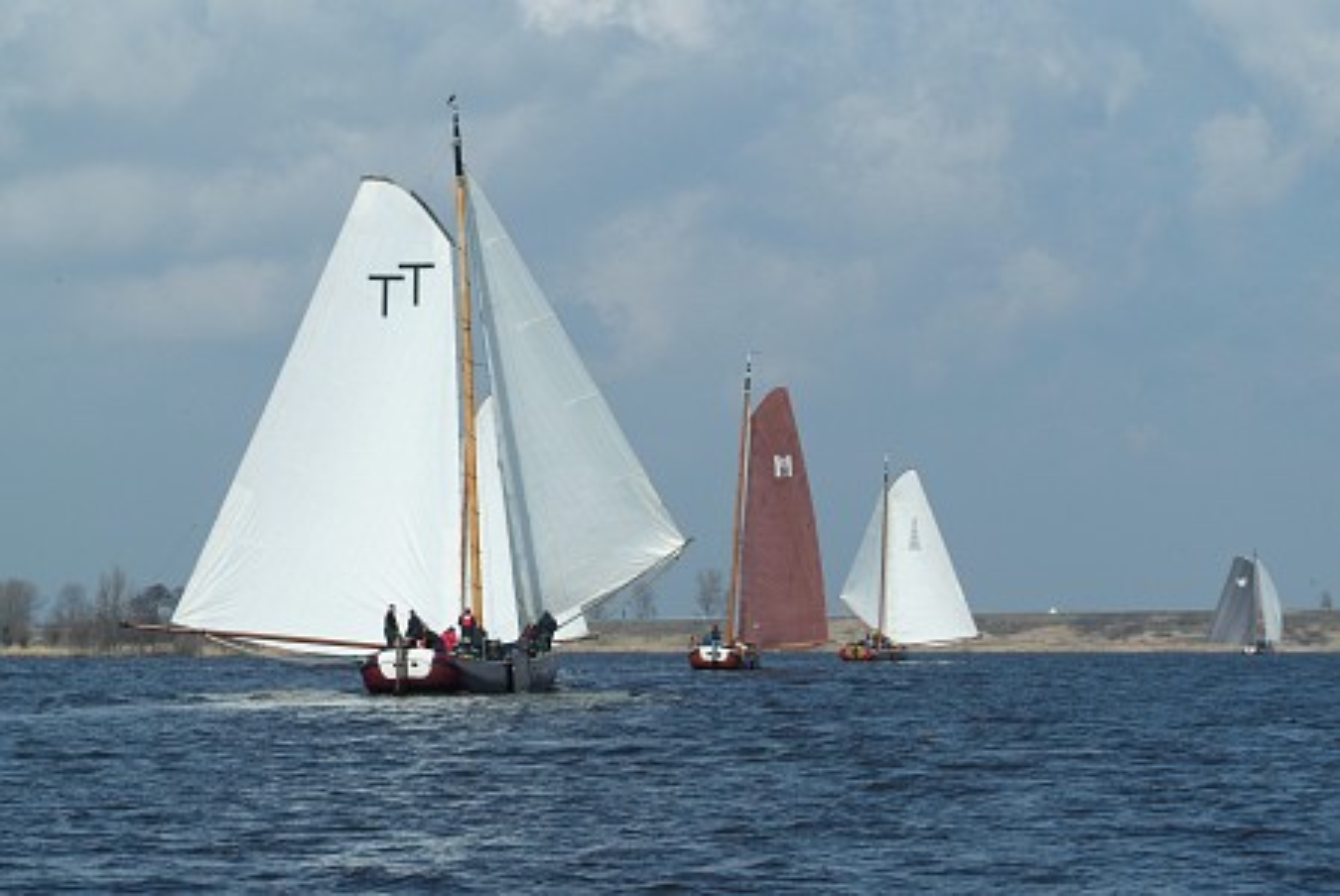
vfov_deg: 11.7
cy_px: 448
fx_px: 4359
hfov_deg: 17.5
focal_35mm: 117
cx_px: 670
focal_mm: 78
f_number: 9.5
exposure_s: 1/1000
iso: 400
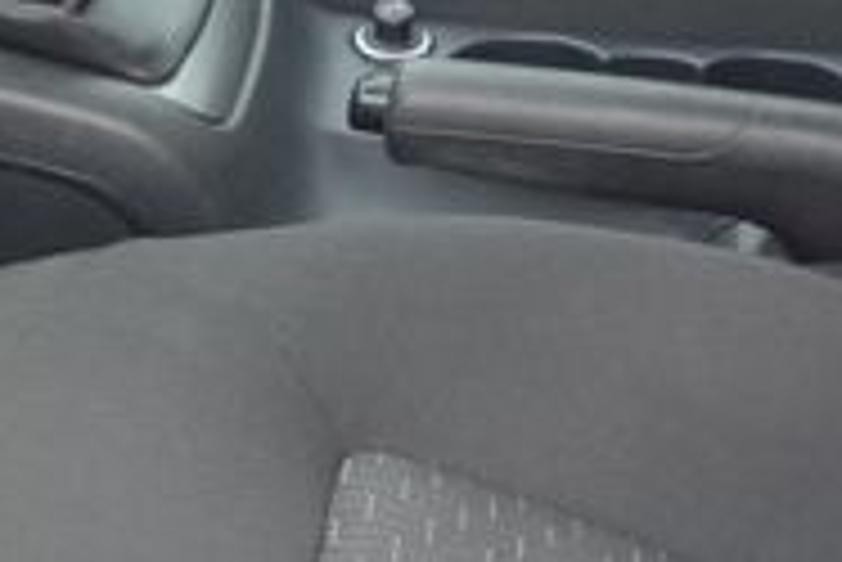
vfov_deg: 8.5
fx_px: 3581
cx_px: 270
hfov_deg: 13.4
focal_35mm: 153
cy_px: -560
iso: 125
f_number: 4
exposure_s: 1/60
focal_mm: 10.4
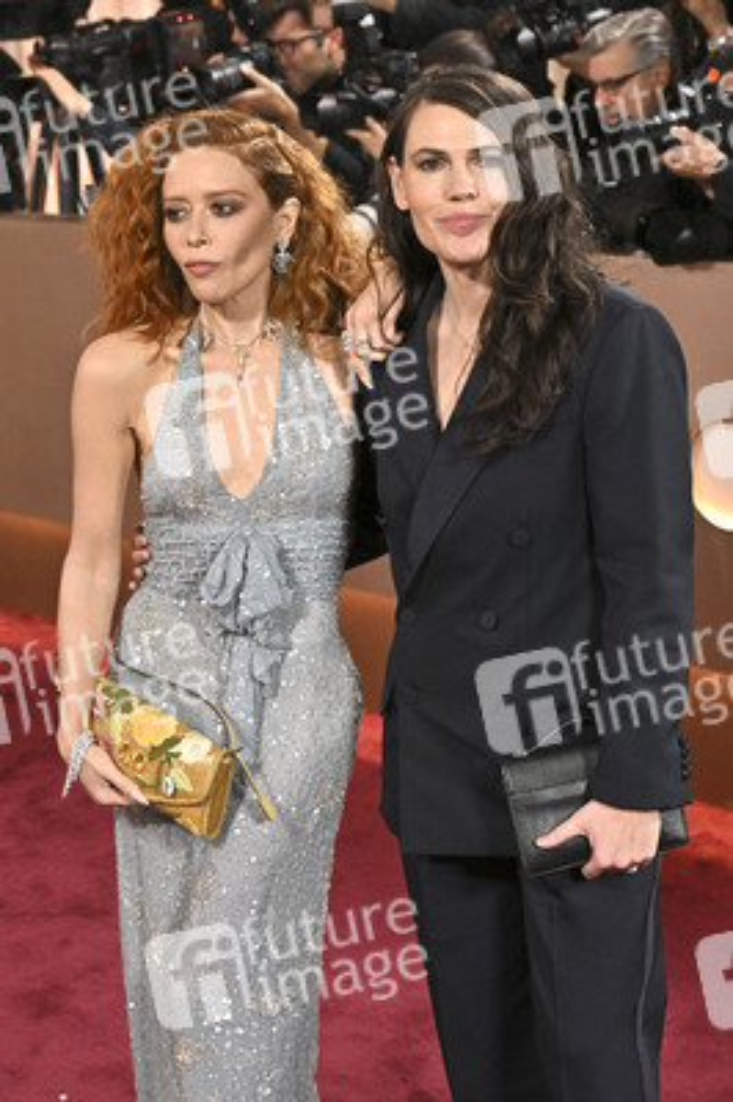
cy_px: 551
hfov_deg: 28.0
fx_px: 1468
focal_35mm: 48
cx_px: 366
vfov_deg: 41.1
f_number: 5.6
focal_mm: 48
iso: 2500
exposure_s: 1/320
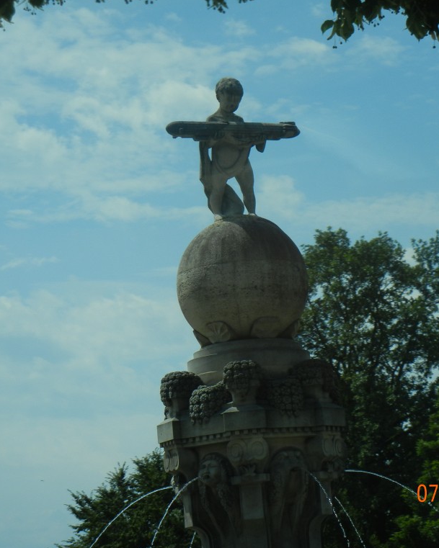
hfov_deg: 11.5
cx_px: 275
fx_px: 2176
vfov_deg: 14.4
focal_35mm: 134
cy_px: 274
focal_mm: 18.3
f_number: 9
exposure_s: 1/504
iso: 160
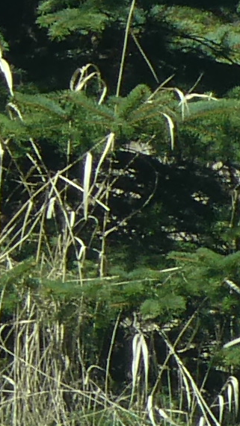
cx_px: -856
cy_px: -62
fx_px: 7832
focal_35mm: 692
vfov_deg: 3.1
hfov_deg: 1.7
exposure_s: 1/320
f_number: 4.5
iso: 80
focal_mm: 12.5
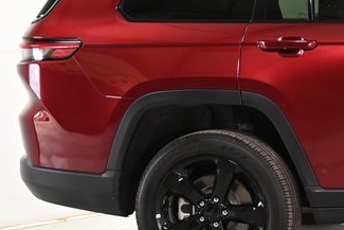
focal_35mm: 104
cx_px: 513
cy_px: 173
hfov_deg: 17.6
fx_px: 994
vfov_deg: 13.1
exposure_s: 1/125
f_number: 3
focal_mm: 22
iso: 500
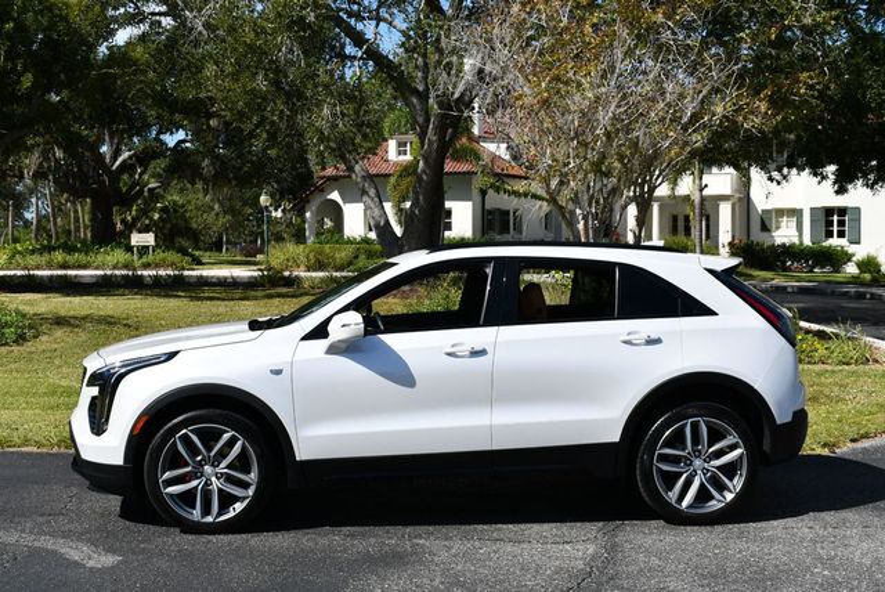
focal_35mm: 48
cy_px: 296
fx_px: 1181
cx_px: 442
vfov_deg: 28.1
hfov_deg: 41.1
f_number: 9
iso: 100
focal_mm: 24
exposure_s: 1/320
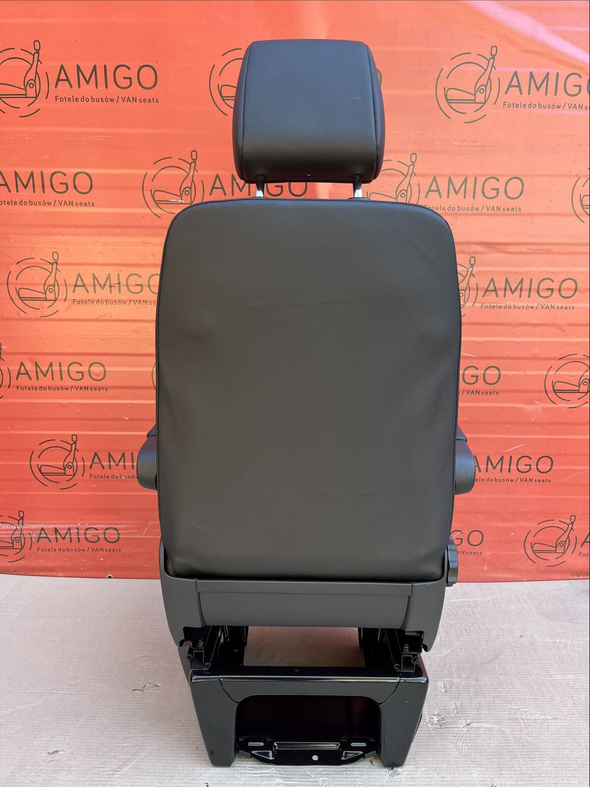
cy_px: 394
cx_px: 295
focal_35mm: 26
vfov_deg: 67.3
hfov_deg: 53.1
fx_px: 591
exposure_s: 1/122
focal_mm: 5.1
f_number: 1.6
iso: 64
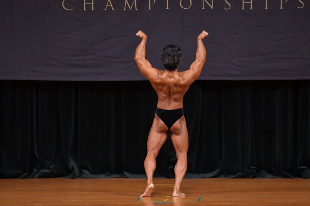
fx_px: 2324
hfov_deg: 7.6
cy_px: 103
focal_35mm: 270
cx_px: 155
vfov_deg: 5.1
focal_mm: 180
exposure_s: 1/400
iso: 4000
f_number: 5.6
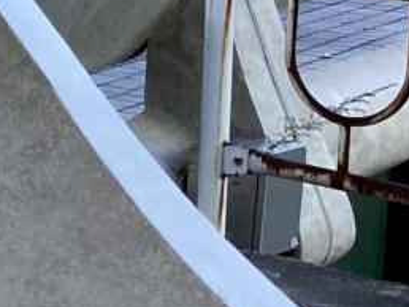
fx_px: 2460
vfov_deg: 7.2
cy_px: 127
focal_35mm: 208
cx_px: -1083
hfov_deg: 7.5
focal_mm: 3.99
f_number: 1.8
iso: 25
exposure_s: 1/381
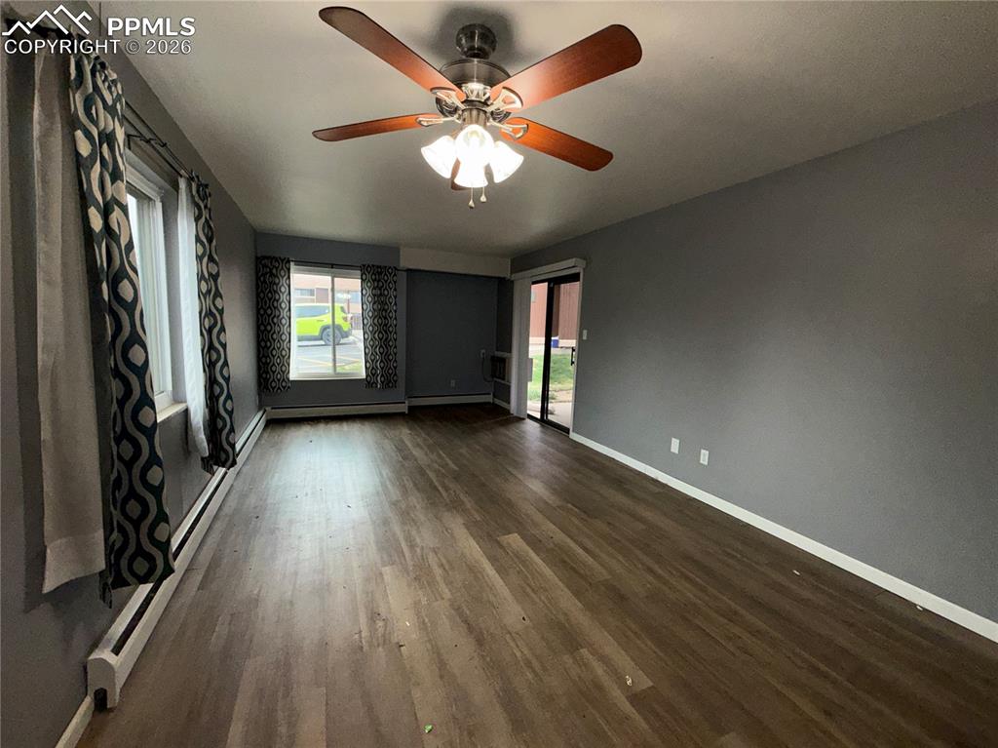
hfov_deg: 102.1
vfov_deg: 85.6
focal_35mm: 14
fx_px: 403
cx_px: 499
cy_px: 374
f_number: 2.2
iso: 80
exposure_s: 1/122
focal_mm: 2.22
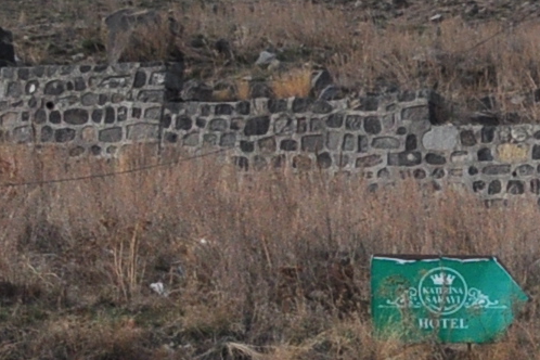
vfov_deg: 7.6
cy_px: 645
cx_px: 1548
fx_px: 2610
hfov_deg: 9.6
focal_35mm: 174
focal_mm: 18
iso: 400
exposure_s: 1/500
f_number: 11
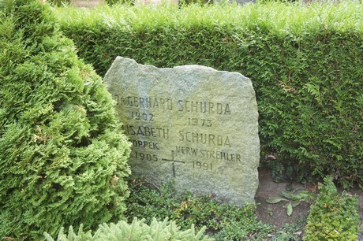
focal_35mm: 39
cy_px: 120
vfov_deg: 34.2
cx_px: 182
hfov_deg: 49.6
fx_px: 393
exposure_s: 1/250
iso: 1000
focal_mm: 26
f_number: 4.5
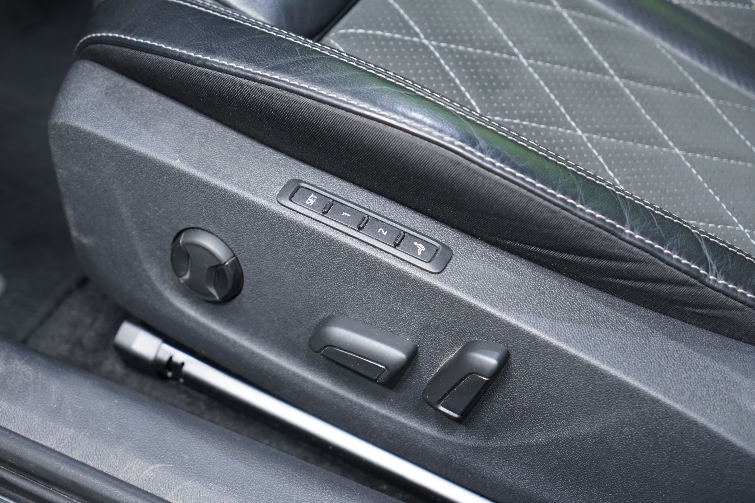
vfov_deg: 19.5
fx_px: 1468
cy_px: 252
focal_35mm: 70
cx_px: 378
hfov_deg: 28.8
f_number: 4.5
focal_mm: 70
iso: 800
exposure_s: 1/20
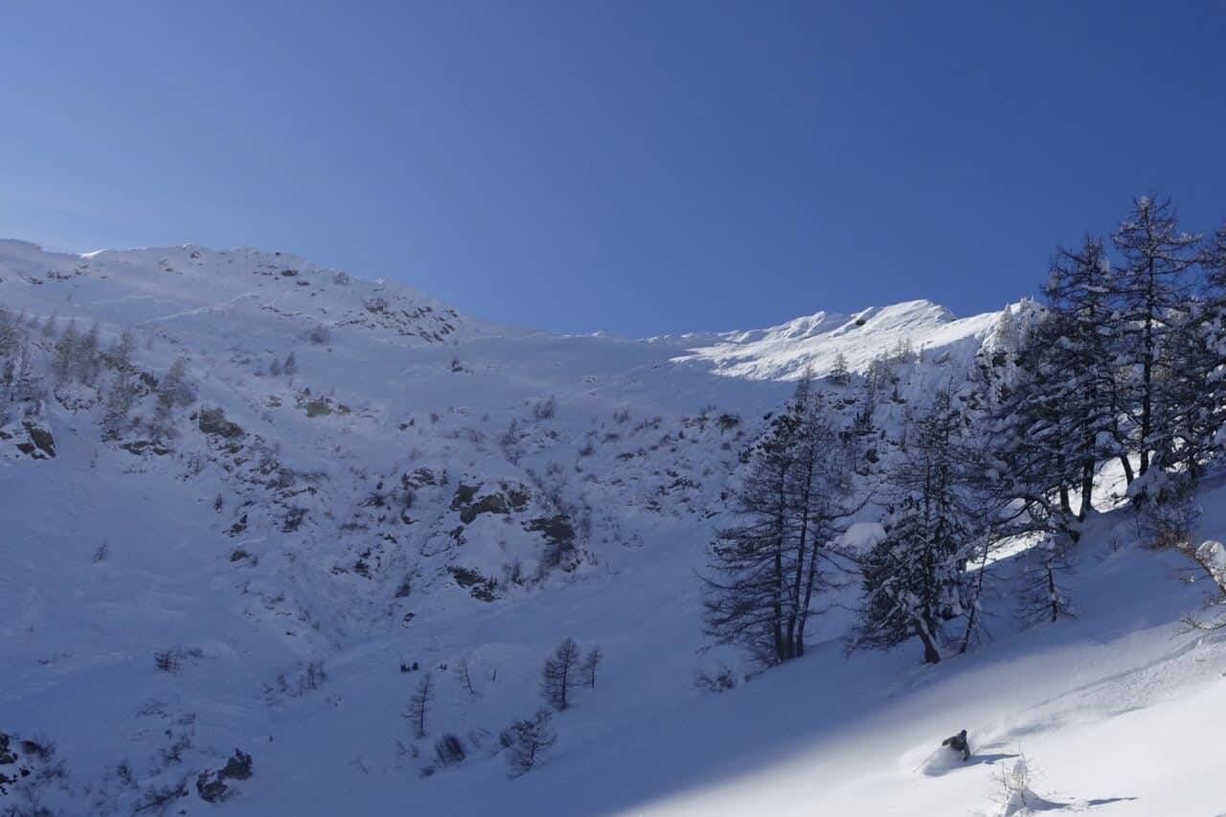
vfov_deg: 43.6
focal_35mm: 30
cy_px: 408
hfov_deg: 61.9
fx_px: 1021
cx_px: 613
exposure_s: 1/125
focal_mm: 11.12
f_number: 5.6
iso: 125
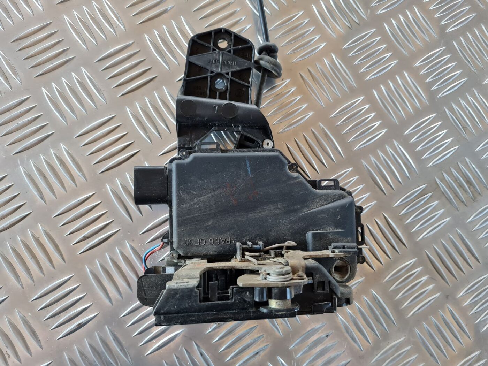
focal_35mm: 26
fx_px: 367
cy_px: 183
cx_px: 244
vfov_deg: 53.1
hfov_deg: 67.3
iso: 250
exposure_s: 1/100
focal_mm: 5.4
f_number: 1.8
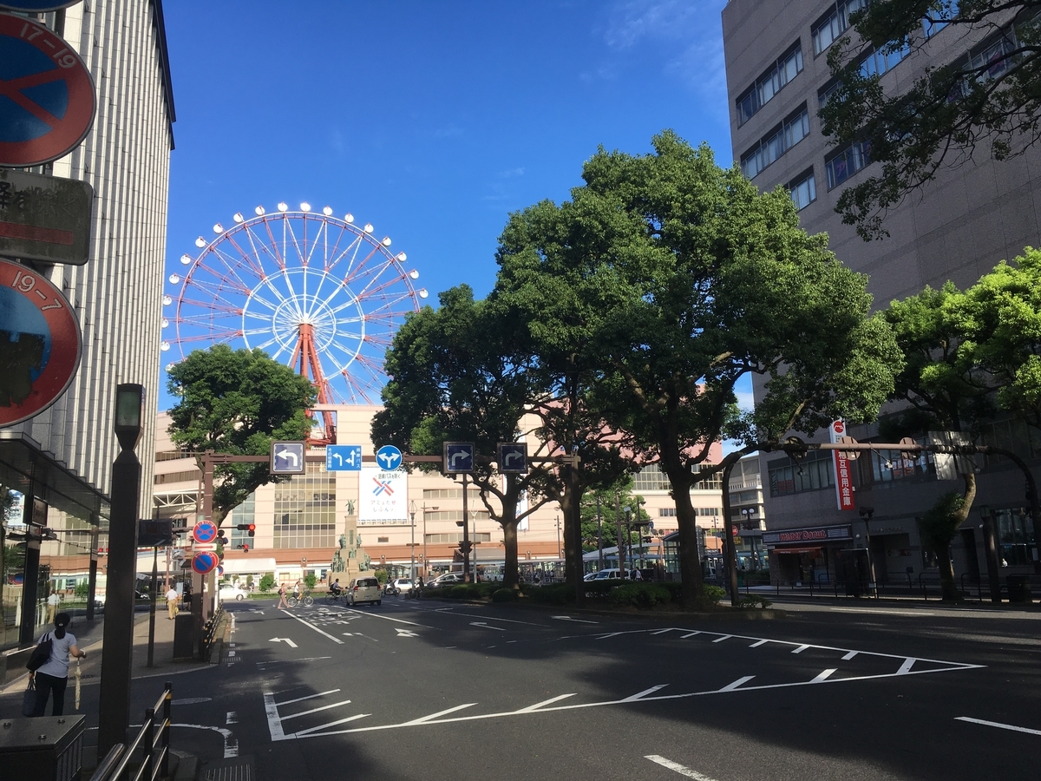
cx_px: 520
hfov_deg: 61.7
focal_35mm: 29
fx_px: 872
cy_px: 390
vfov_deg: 48.2
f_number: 2.2
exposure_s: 1/864
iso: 25
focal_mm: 4.15
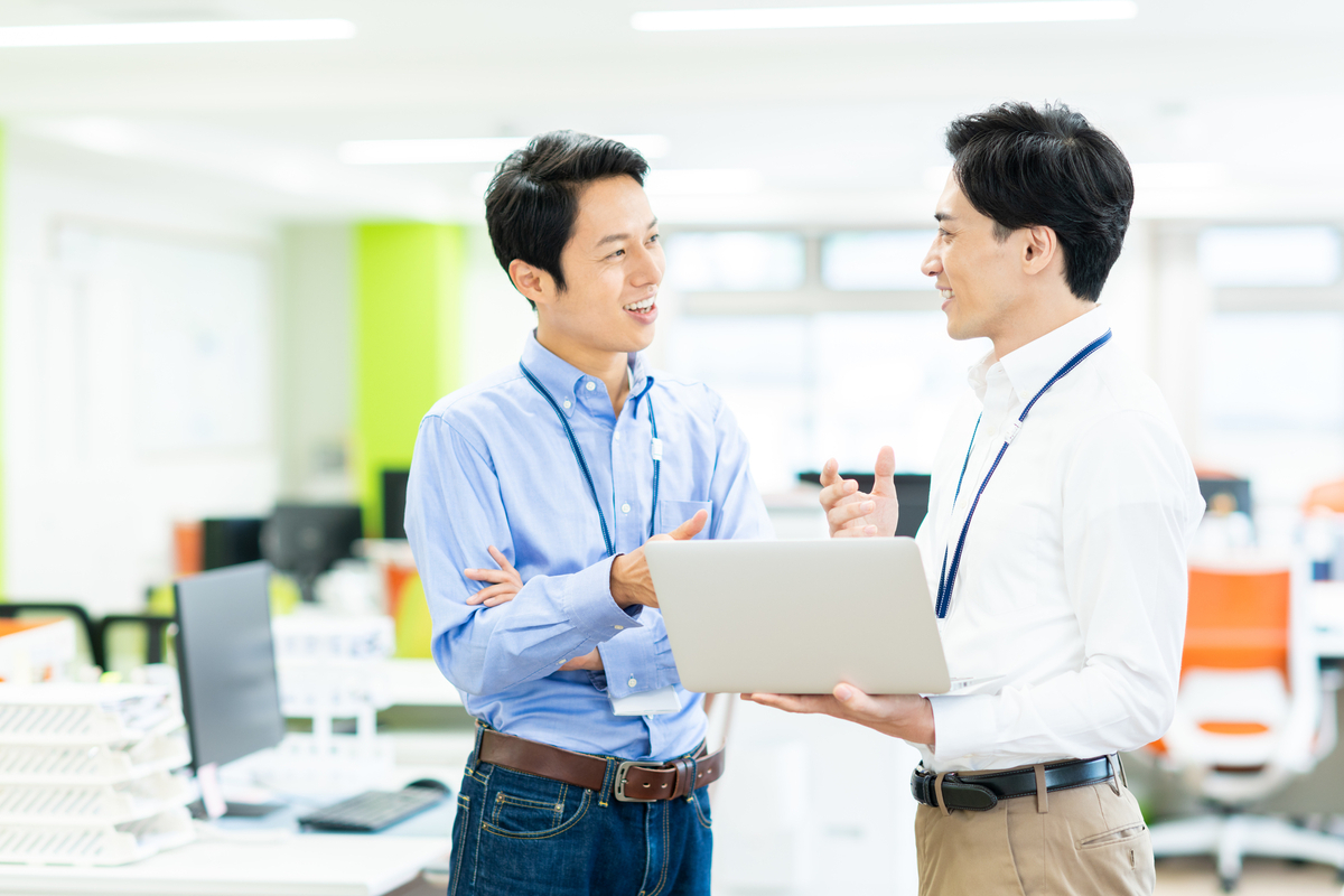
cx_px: 672
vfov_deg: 16.1
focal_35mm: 85
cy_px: 448
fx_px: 3173
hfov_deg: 23.9
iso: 320
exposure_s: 1/100
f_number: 2.5
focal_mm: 85
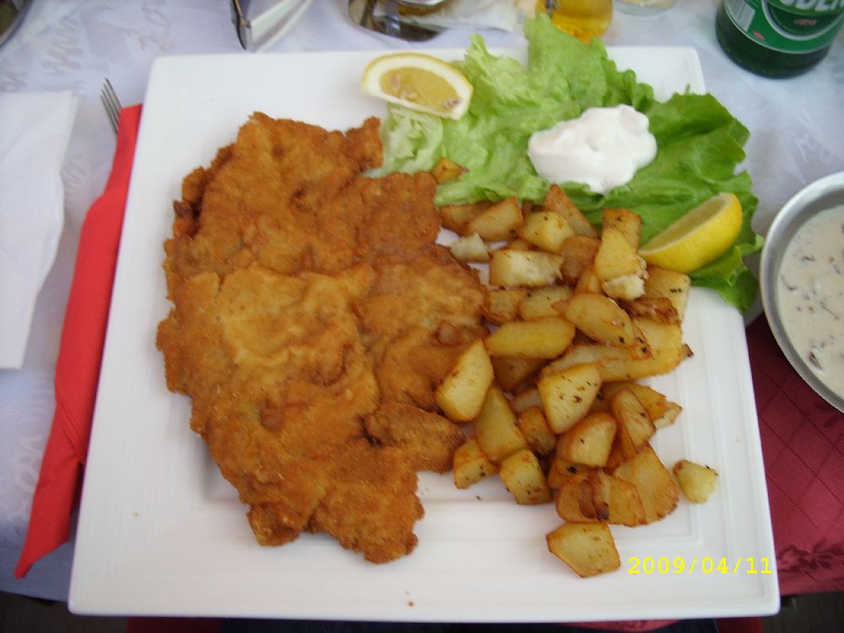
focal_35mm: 38
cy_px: 316
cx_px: 422
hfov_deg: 49.0
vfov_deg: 37.7
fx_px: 927
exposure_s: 1/64
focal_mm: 7.8
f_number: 2.8
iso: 50
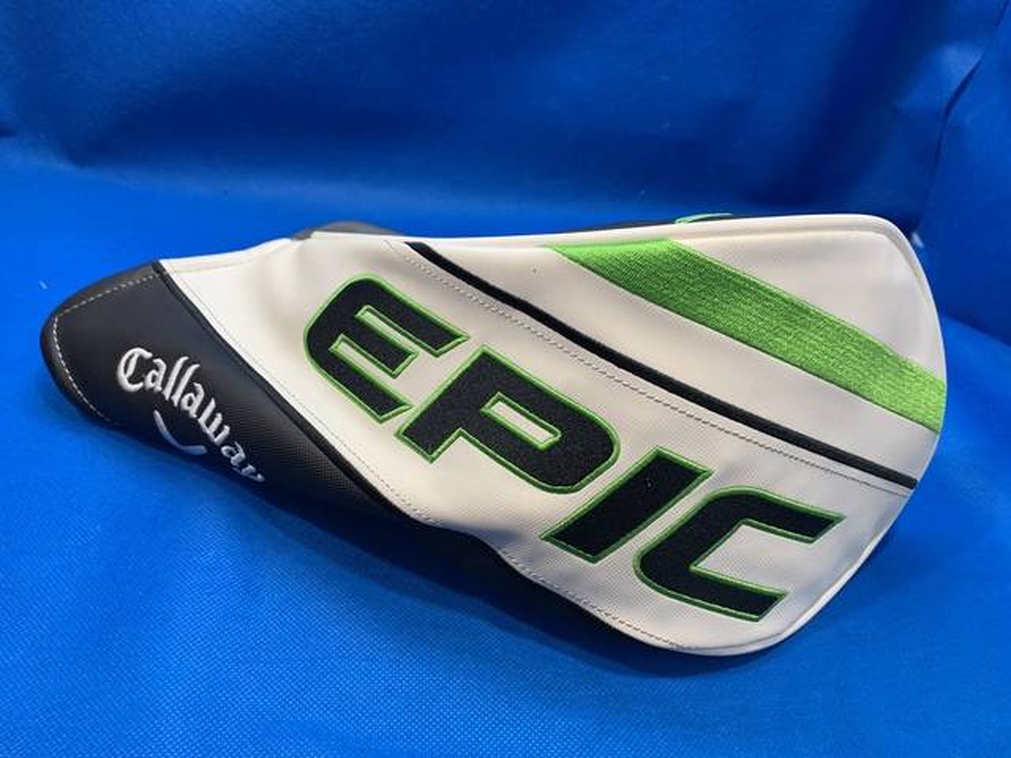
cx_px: 506
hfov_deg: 67.3
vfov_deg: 53.1
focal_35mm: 26
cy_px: 379
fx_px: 759
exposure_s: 1/60
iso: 64
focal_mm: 4.25
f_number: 1.8
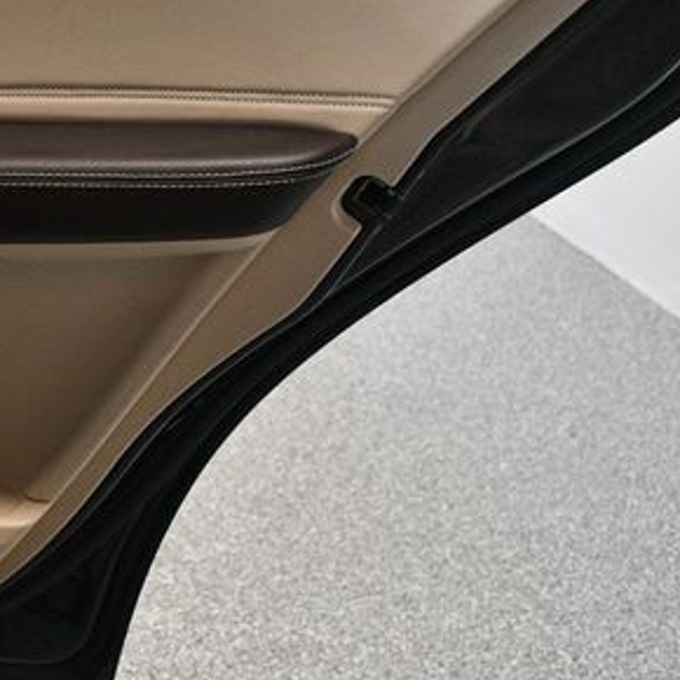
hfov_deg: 23.0
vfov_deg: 23.5
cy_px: 190
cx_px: 47
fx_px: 1622
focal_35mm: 73
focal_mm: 26
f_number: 3.8
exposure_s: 1/125
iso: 2200
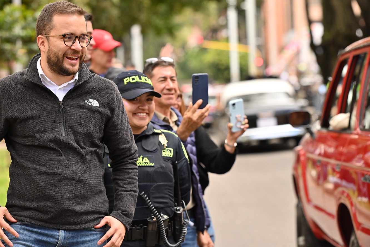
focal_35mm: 152
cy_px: 111
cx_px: 140
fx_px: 1562
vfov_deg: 9.0
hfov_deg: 13.5
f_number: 3.5
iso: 800
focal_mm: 122
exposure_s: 1/1600
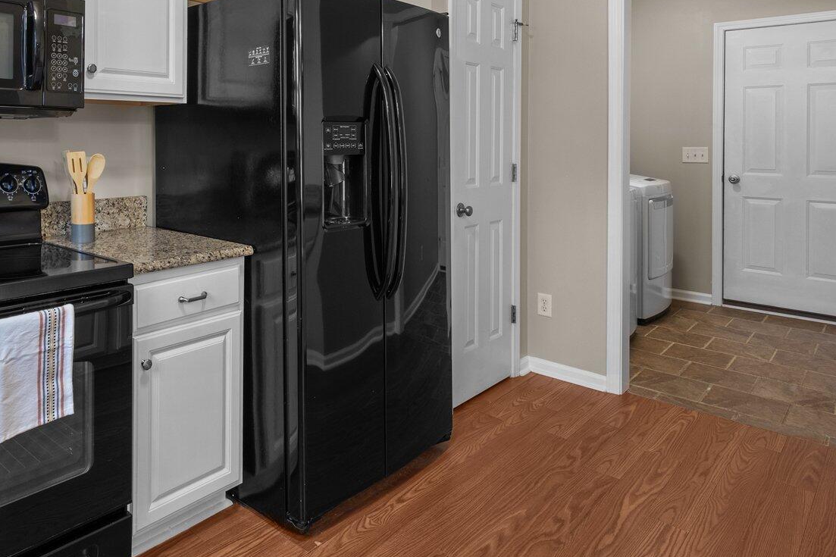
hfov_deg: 66.8
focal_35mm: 26
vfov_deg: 47.6
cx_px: 255
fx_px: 604
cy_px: 136
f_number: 6.3
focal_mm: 14
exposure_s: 1/5
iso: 400
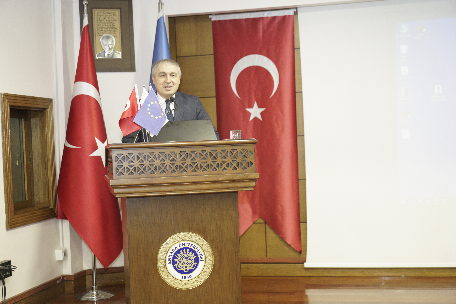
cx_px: 228
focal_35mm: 52
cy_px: 152
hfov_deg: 38.2
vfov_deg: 26.0
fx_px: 659
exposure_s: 1/125
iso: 2000
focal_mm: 52
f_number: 2.8
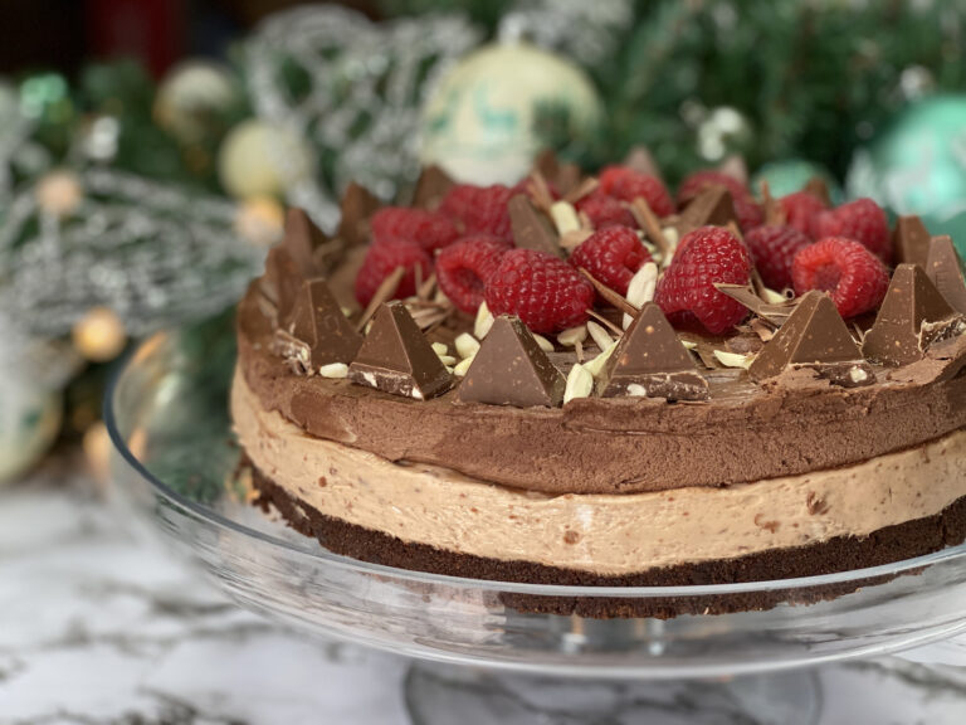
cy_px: 362
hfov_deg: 36.8
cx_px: 483
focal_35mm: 52
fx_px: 1451
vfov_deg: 28.0
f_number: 2
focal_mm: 6
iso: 125
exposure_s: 1/100
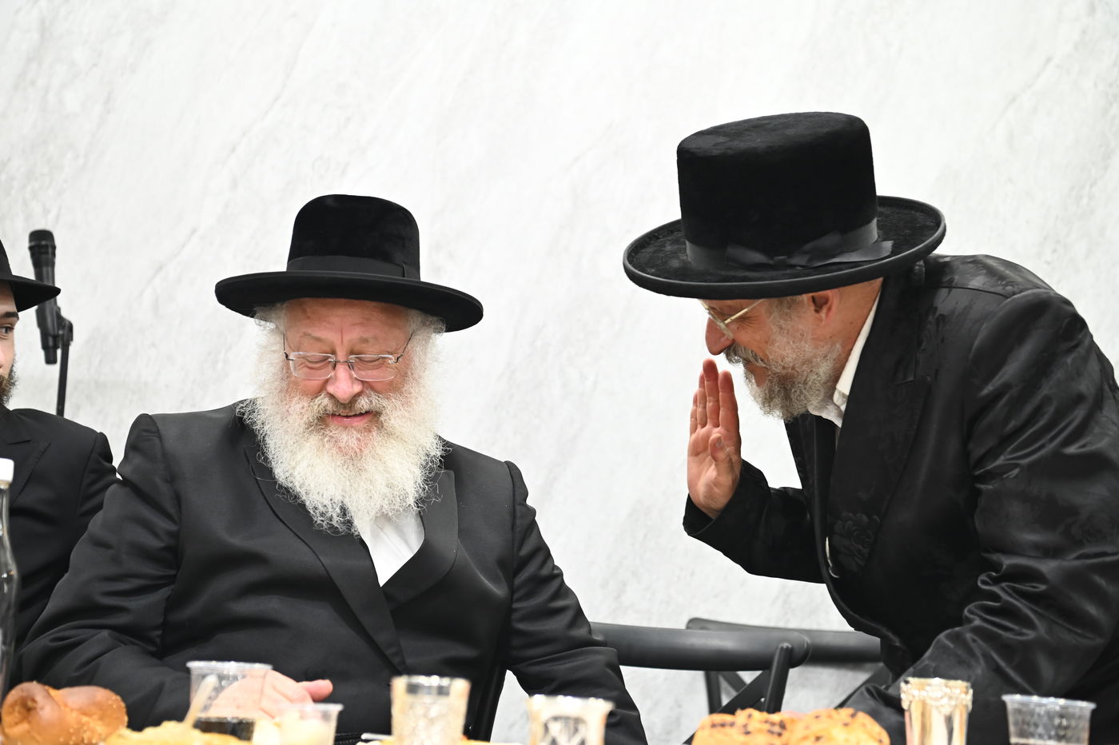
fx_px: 1709
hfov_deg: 36.3
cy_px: 372
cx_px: 560
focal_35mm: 55
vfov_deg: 24.6
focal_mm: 55
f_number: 4
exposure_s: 1/160
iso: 2000
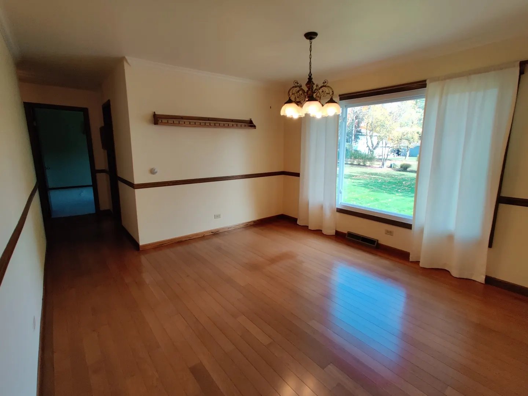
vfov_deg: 89.9
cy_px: 198
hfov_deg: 106.2
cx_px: 264
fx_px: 198
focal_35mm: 13
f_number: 2.2
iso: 160
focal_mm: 2.25
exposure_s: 1/100
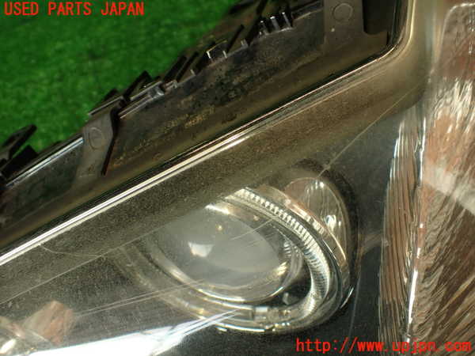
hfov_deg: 56.8
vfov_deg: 44.2
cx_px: 238
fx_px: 439
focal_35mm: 32
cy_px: 178
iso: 125
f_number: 2.4
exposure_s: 1/60
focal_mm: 5.79
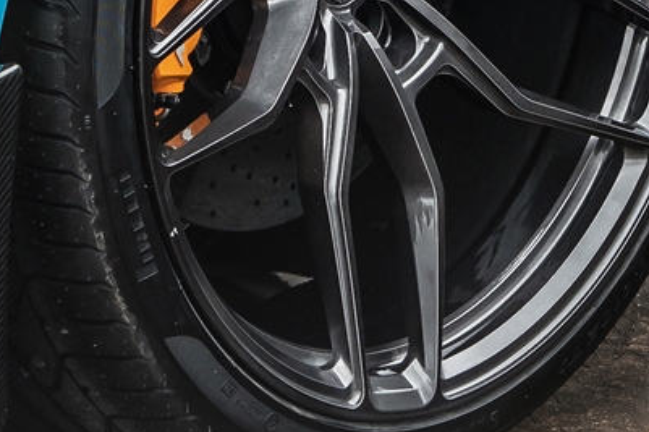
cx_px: 392
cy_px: -260
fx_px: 6217
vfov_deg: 4.0
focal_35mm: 345
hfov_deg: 6.0
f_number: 6.3
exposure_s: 1/160
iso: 400
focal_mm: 48
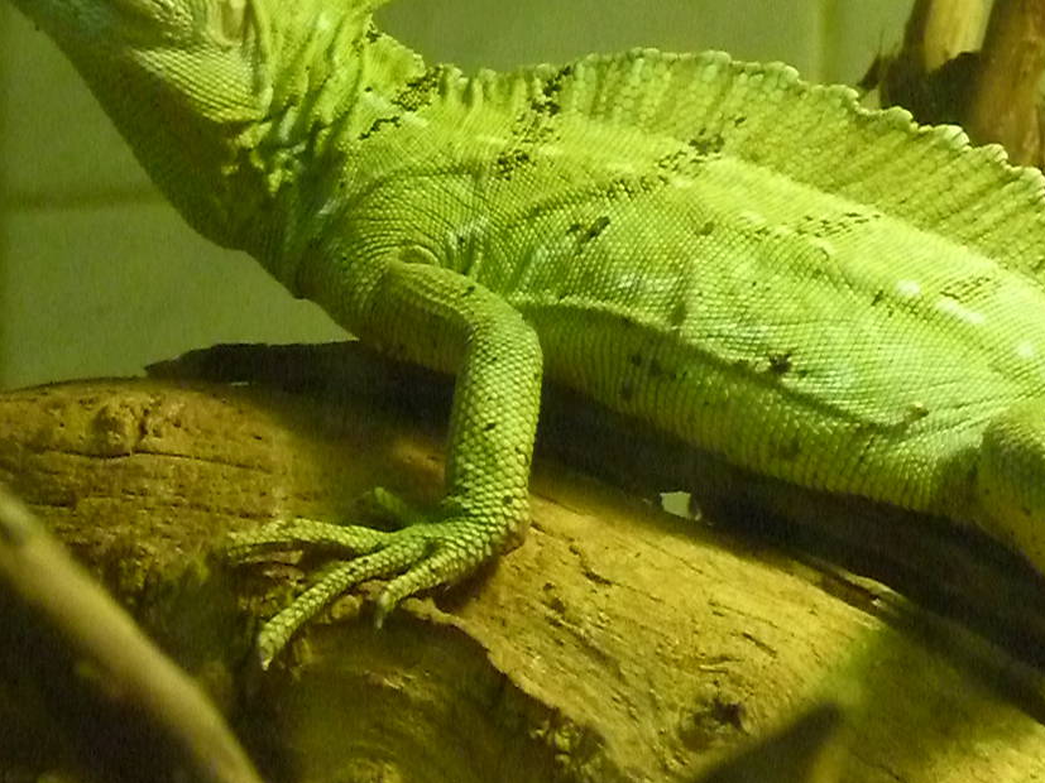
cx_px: 727
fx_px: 8119
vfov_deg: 5.5
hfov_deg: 7.4
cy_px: 313
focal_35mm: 269
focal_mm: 25
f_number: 4
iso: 1600
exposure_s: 1/125
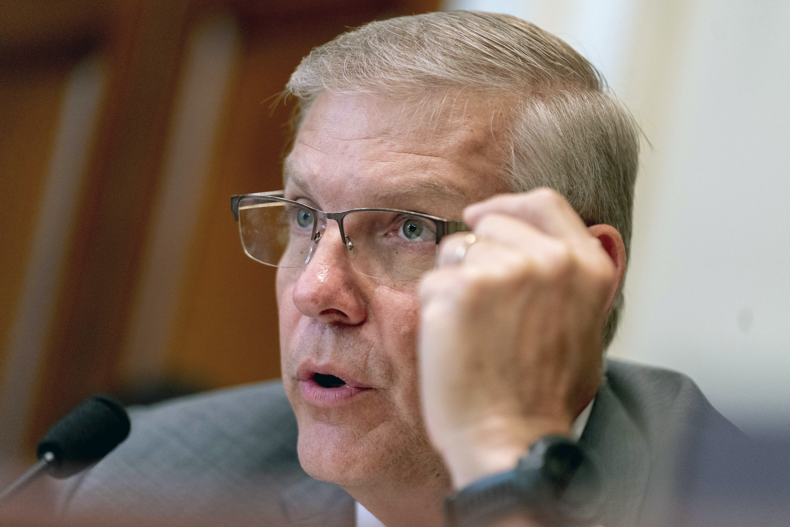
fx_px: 3489
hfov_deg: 12.9
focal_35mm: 159
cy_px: 264
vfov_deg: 8.6
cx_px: 395
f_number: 2.8
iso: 4000
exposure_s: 1/320
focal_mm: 159
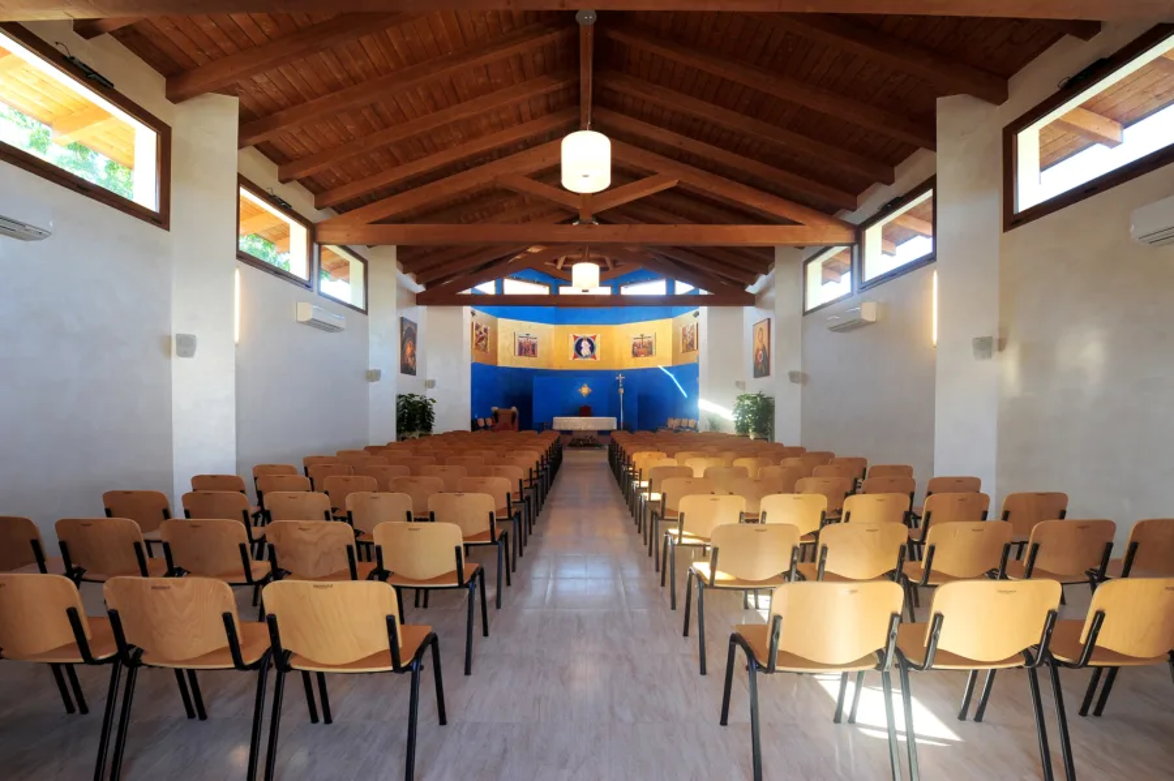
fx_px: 456
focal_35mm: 14
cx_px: 587
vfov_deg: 81.1
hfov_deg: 104.3
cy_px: 390
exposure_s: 1/13
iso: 200
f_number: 11
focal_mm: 14
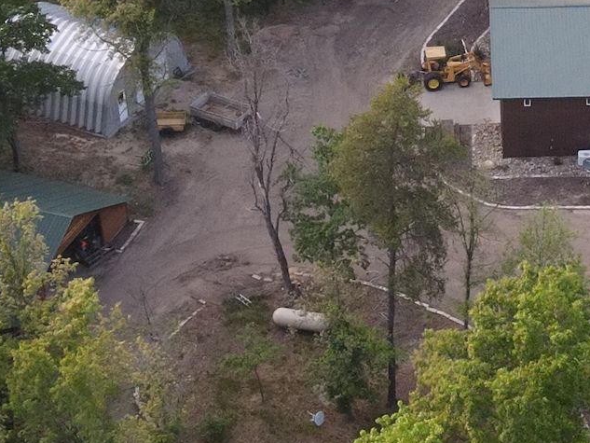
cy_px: -68
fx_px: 1654
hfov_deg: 19.9
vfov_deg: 14.8
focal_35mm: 97
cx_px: 528
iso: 810
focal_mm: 4.5
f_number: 2.8
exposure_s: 1/8
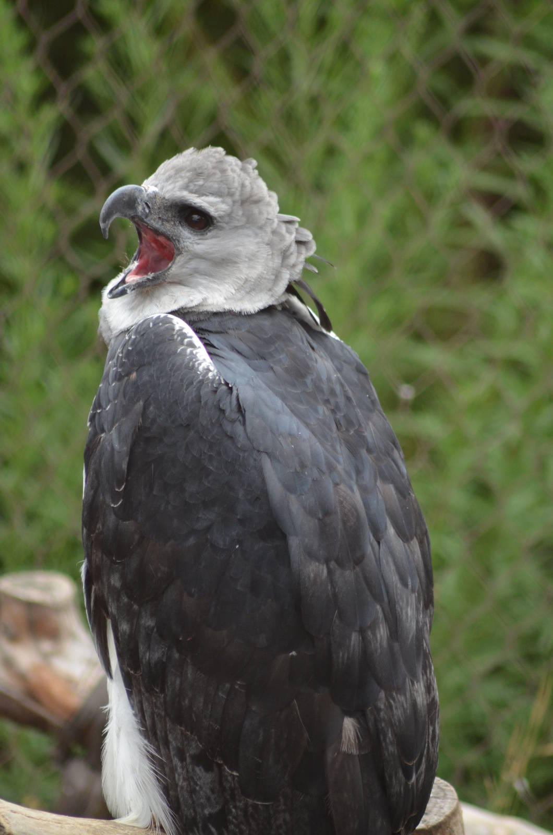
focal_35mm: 450
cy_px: 418
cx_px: 276
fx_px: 10413
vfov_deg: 4.6
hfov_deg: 3.0
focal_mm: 300
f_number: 5.6
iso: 800
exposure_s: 1/800
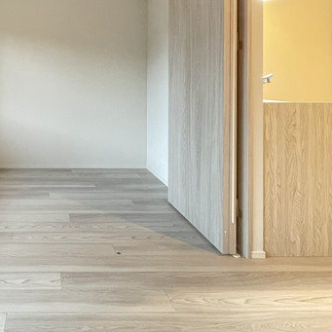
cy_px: 80
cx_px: 46
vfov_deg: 52.9
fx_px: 315
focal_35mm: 29
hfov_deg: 50.6
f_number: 2.4
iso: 800
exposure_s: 1/33
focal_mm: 1.55
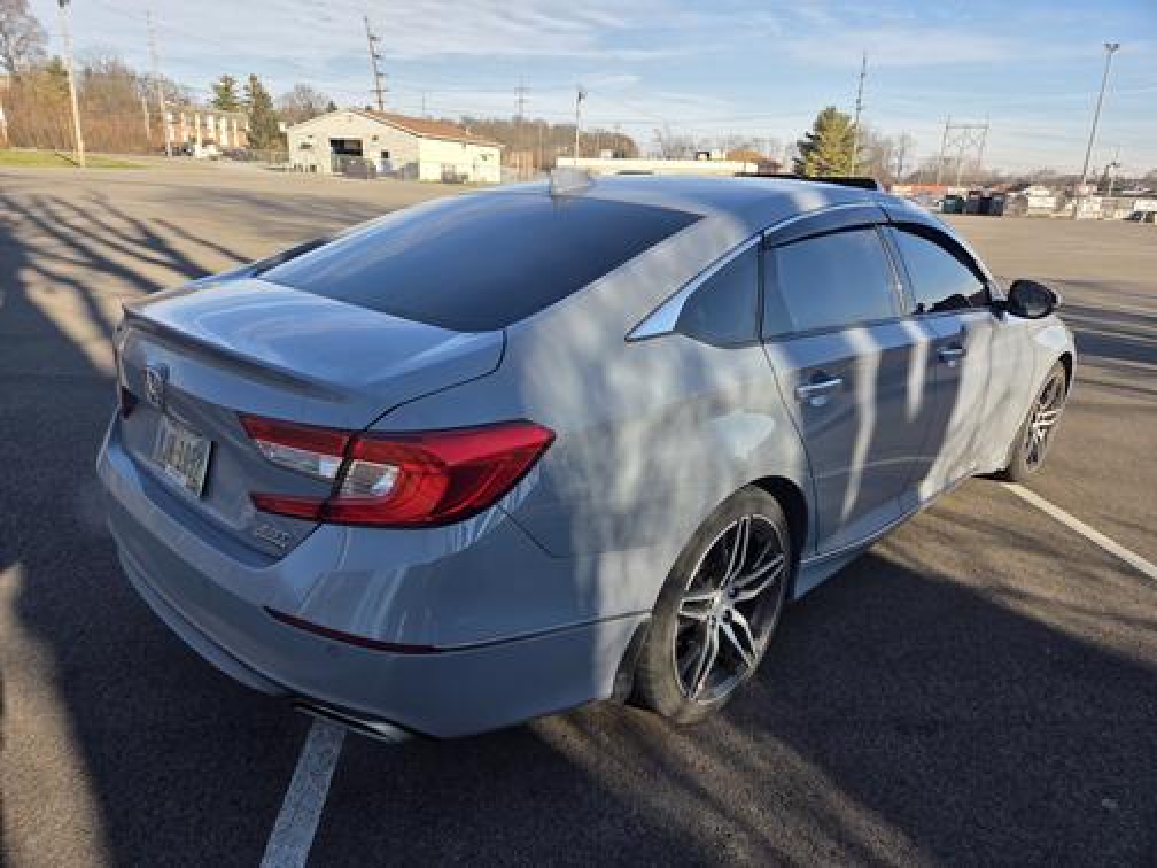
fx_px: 769
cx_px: 578
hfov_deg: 73.9
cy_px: 434
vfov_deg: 58.9
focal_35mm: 23
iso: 80
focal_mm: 5.4
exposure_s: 1/2378
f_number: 1.8
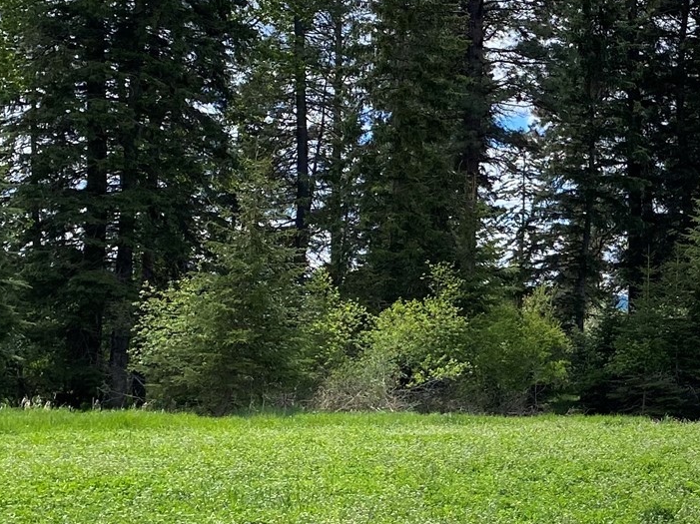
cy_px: 332
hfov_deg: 22.9
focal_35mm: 76
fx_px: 1536
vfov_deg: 19.3
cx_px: 904
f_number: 1.8
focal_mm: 4.25
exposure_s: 1/2688
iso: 32
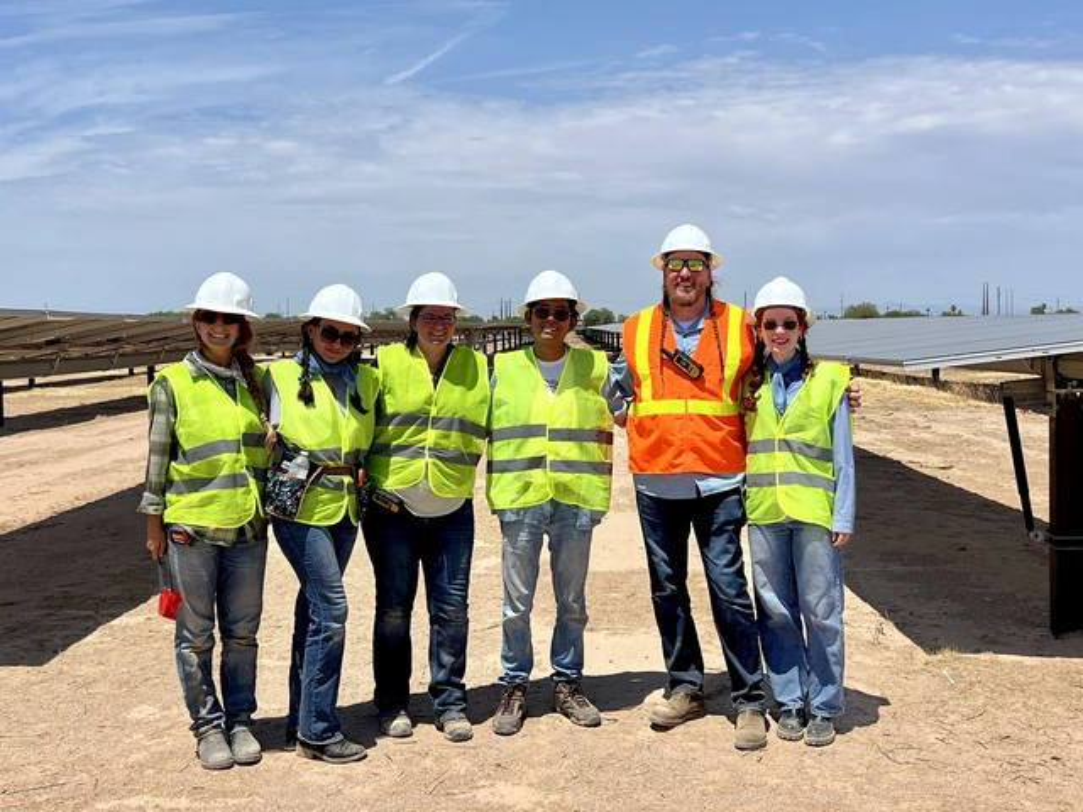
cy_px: 406
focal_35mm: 26
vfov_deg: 53.1
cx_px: 542
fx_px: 813
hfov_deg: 67.3
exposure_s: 1/7463
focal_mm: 5.7
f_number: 1.5
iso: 50
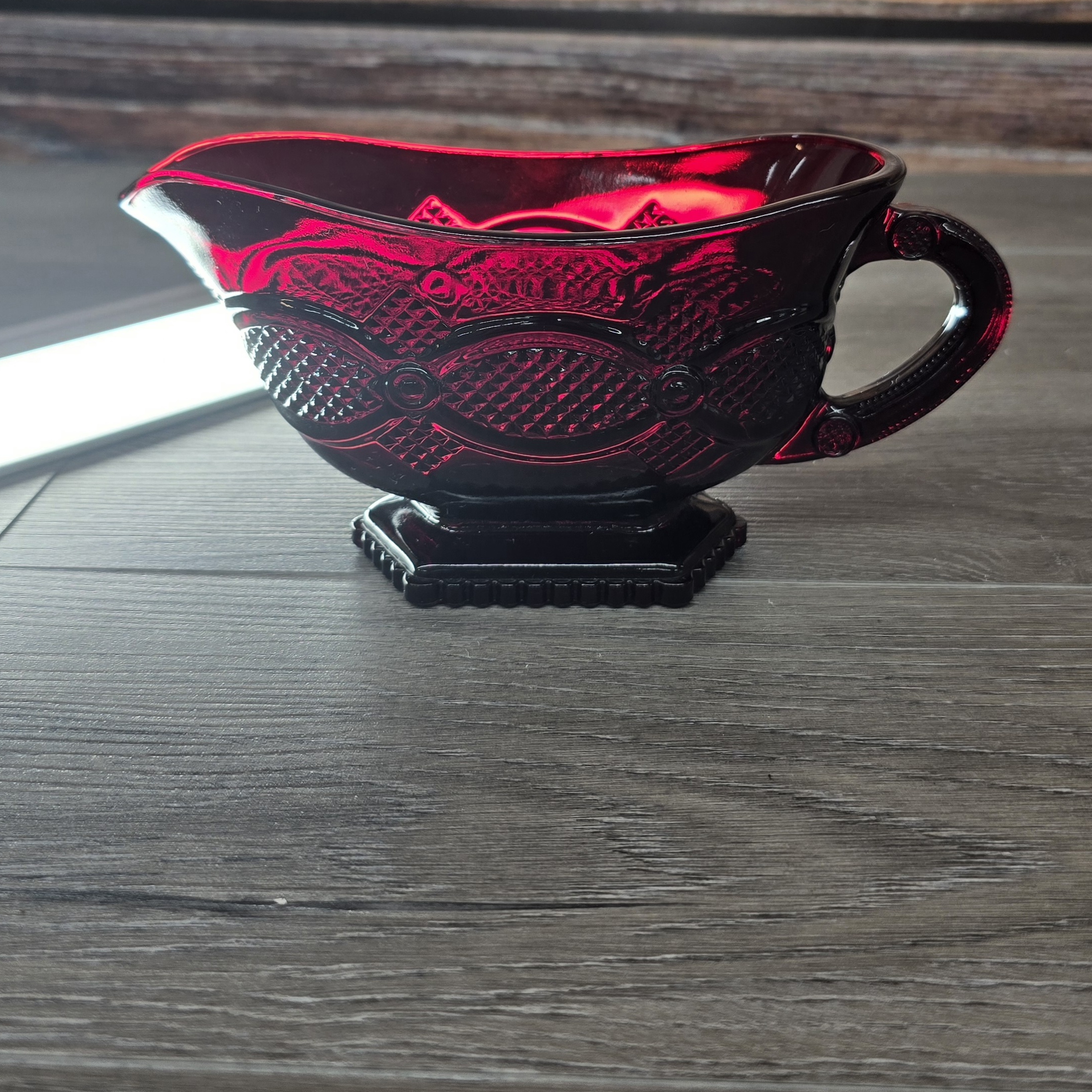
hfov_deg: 57.3
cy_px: 373
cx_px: 542
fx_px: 999
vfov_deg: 56.2
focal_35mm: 28
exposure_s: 1/120
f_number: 1.7
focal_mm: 6.3
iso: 50
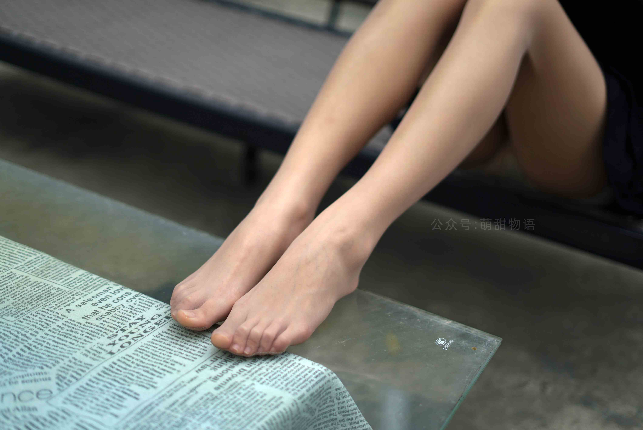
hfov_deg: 39.6
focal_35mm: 50
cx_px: 322
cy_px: 215
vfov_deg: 27.0
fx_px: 894
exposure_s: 1/2000
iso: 64
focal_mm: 50
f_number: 1.8
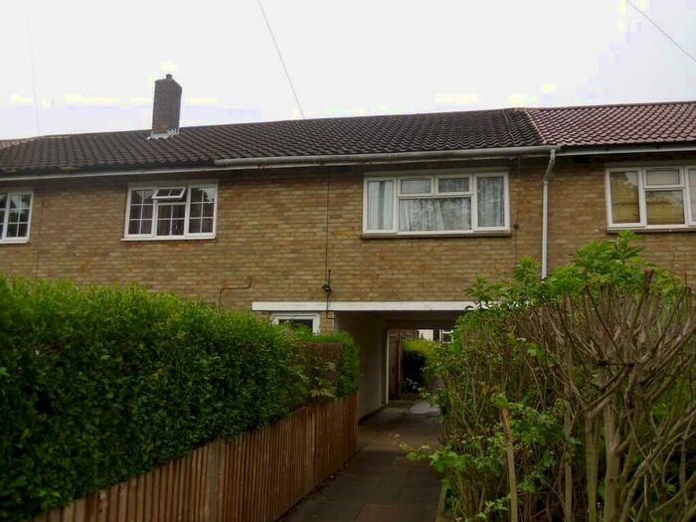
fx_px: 623
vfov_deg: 45.4
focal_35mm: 31
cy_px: 261
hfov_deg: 58.4
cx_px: 348
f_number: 3.3
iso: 80
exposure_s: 1/346
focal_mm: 5.6
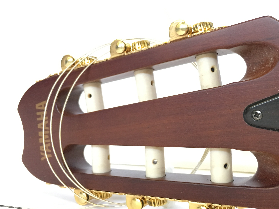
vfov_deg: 37.7
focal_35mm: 38
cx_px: 172
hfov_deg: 48.6
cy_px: 99
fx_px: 306
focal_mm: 4.15
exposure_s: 1/33
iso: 200
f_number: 2.2
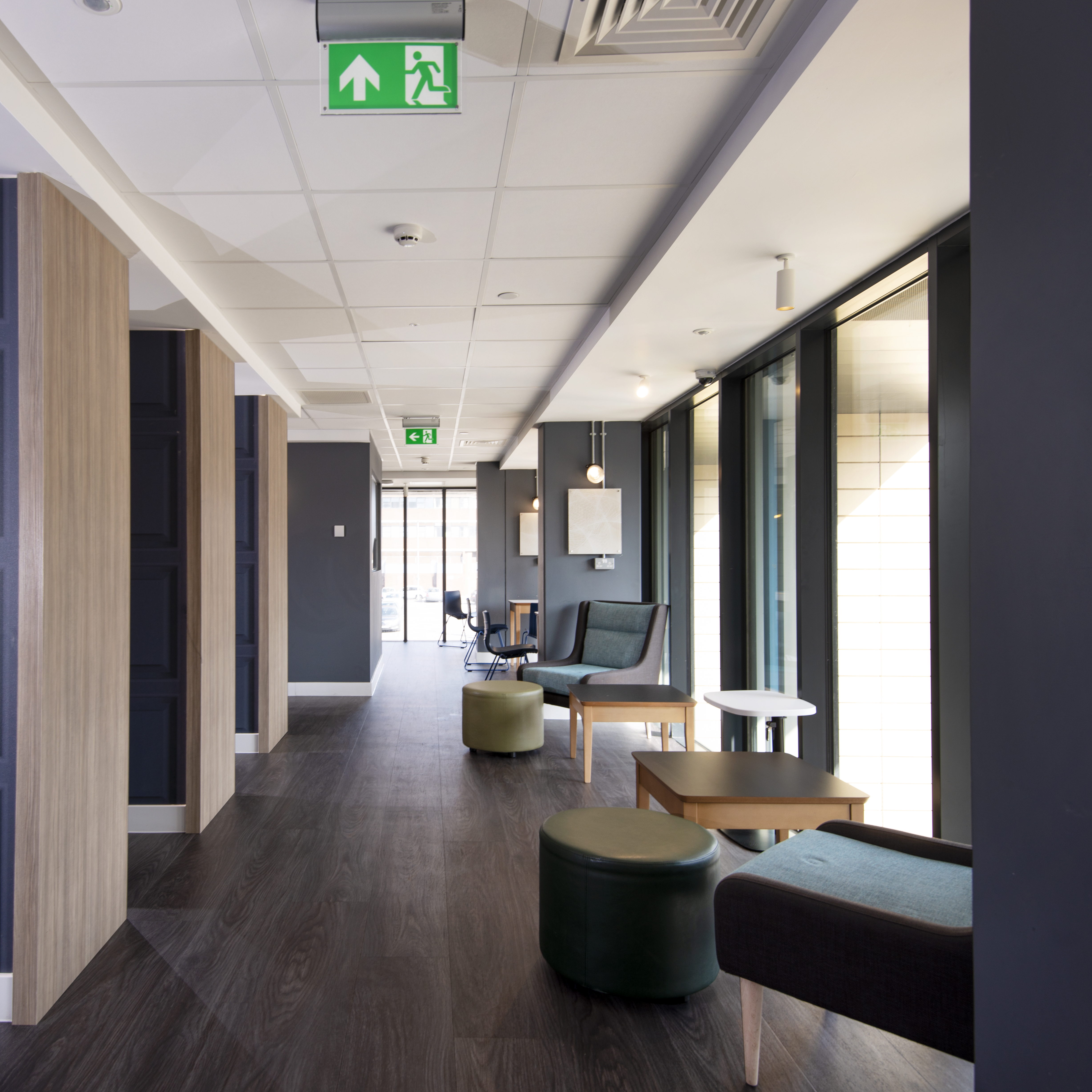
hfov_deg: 66.3
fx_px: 821
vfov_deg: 67.3
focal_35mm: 23
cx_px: 410
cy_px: 546
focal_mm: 18
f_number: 5.6
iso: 100
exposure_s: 1/50
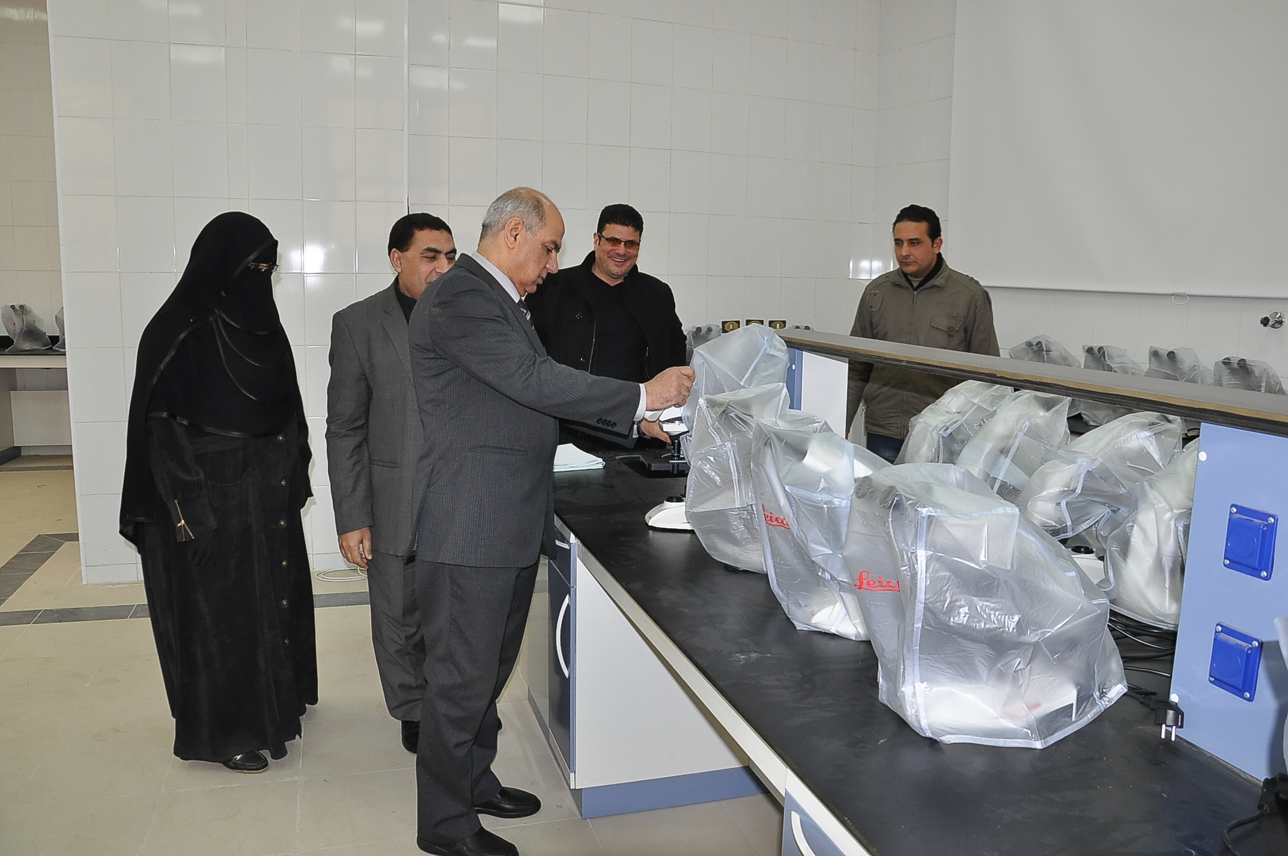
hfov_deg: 67.4
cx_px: 644
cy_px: 428
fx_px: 965
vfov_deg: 47.8
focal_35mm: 27
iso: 1000
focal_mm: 18
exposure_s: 1/60
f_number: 6.3
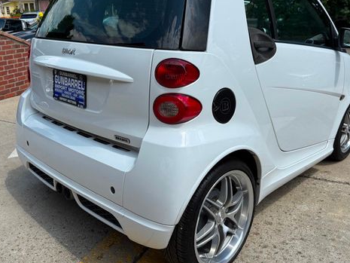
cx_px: 181
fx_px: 334
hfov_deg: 55.3
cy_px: 116
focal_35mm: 33
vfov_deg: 42.9
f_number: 1.78
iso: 80
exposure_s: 1/4975
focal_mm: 6.76
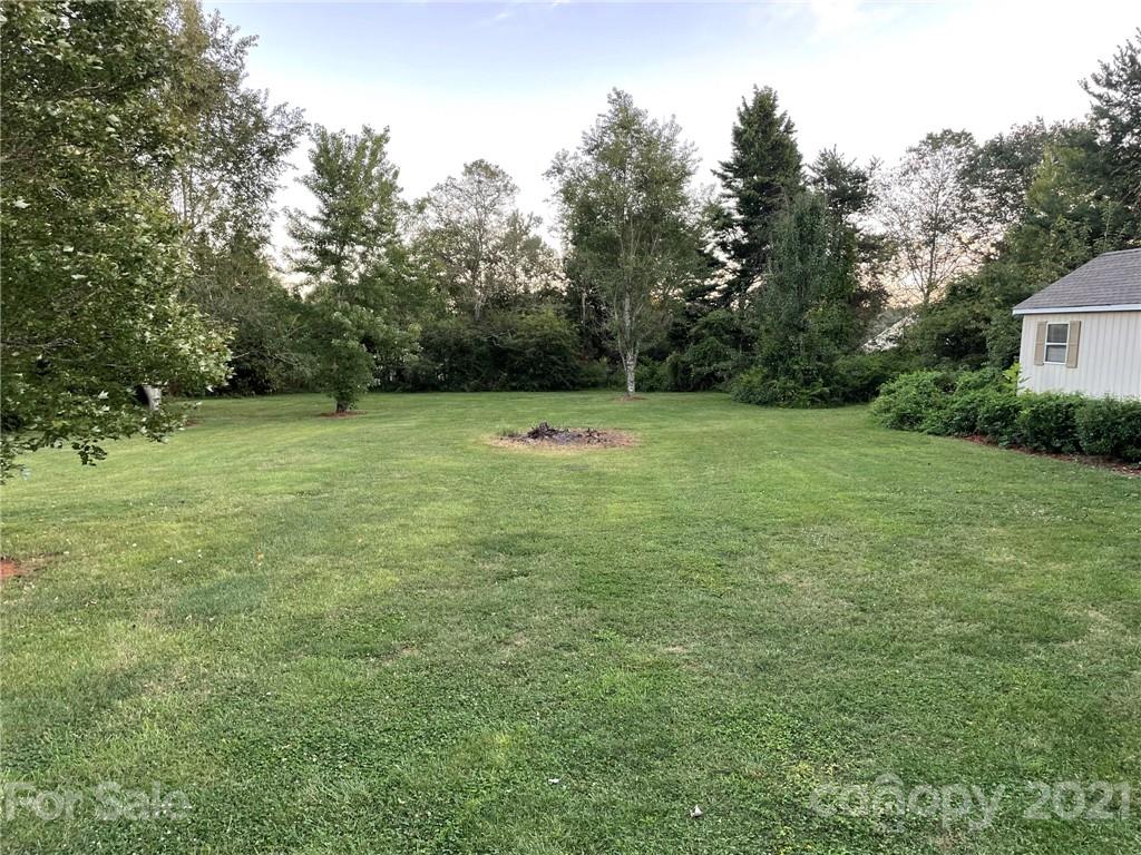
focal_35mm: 26
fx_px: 857
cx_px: 570
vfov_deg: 53.1
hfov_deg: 67.3
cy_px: 428
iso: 80
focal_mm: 4.2
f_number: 1.6
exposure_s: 1/121
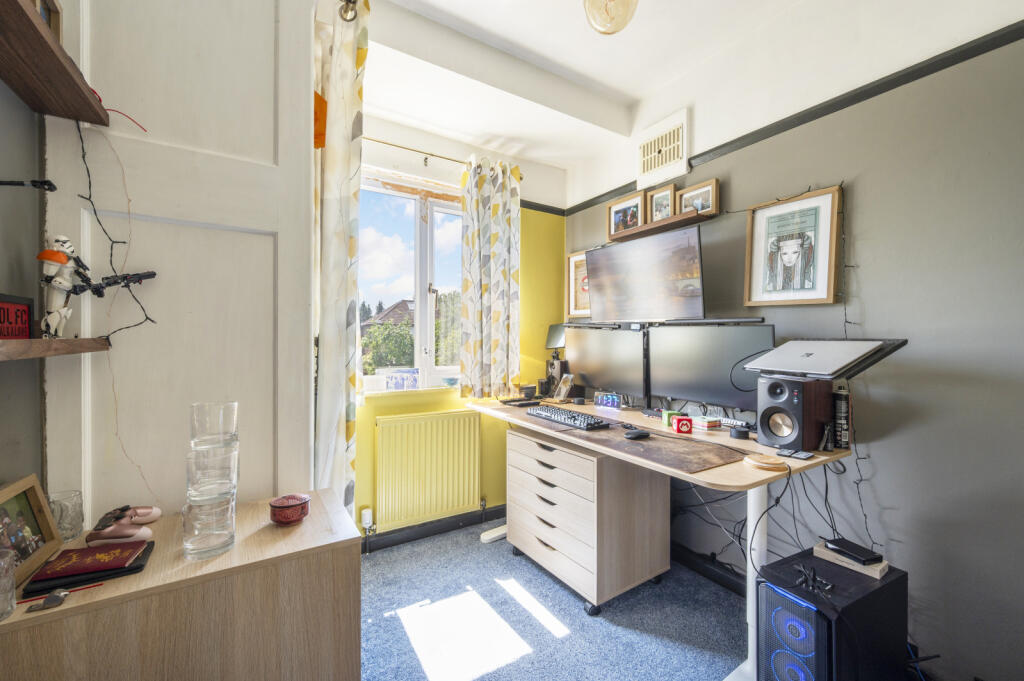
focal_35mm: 14
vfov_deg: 81.1
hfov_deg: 104.3
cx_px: 512
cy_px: 340
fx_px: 398
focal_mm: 14
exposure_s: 1
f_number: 16
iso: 200
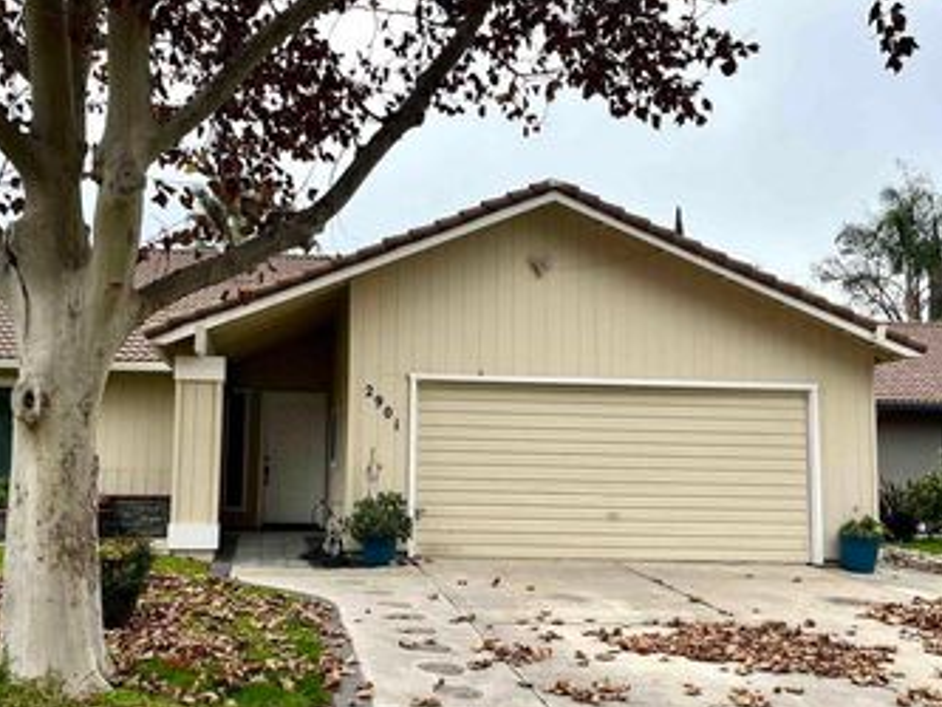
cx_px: 359
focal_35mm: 39
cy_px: 363
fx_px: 1062
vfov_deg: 36.8
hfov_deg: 47.5
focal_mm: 5.1
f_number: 1.6
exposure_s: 1/898
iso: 50
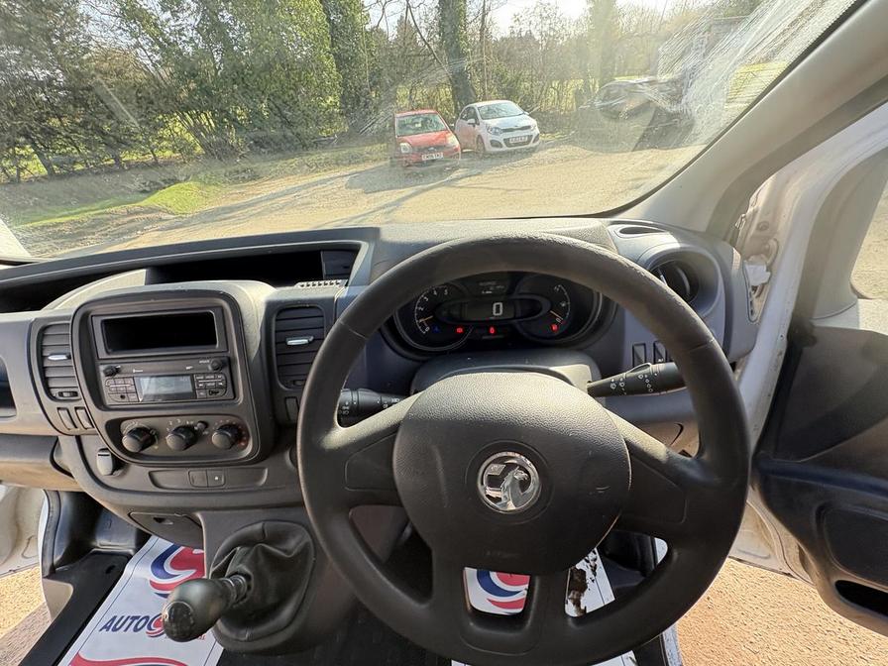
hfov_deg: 102.1
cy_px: 333
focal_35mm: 14
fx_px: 359
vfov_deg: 85.7
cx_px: 444
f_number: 2.2
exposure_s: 1/123
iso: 80
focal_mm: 2.22
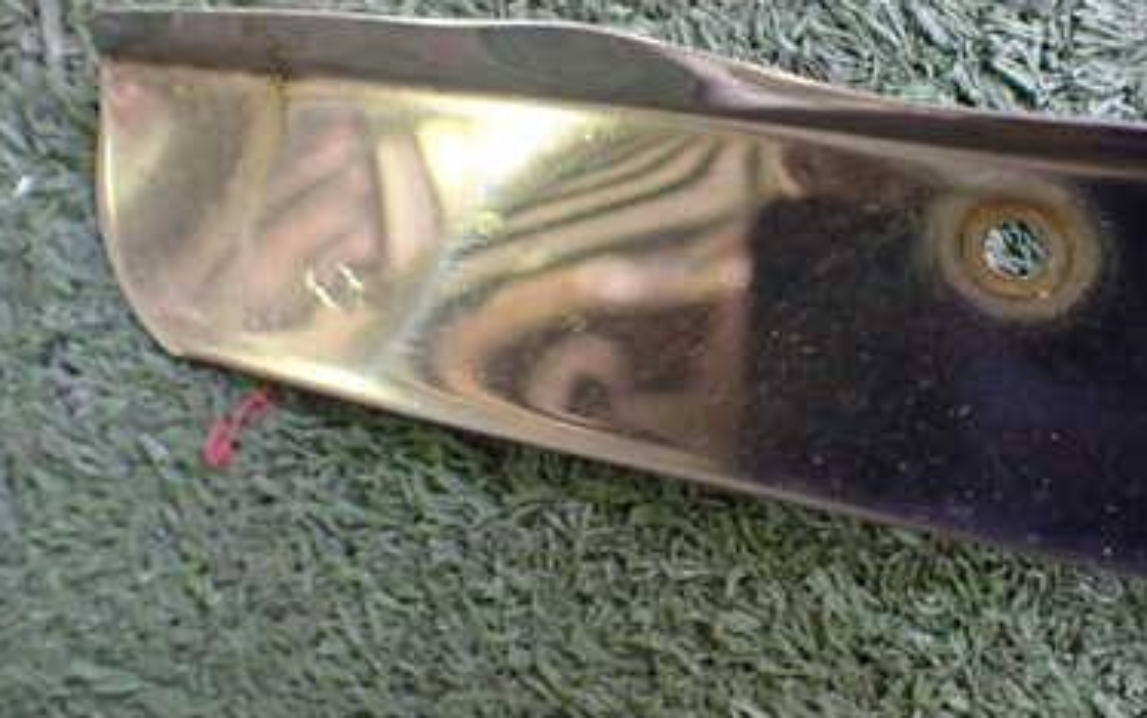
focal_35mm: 51
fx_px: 1595
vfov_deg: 25.2
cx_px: 745
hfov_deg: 39.2
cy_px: 236
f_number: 2.3
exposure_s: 1/80
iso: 800
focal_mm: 5.4
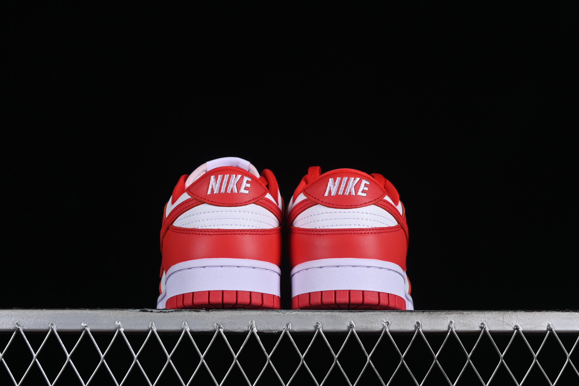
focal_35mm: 75
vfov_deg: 18.2
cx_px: 290
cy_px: 193
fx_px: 1206
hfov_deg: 27.0
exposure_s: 1/80
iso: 160
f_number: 8
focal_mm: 50
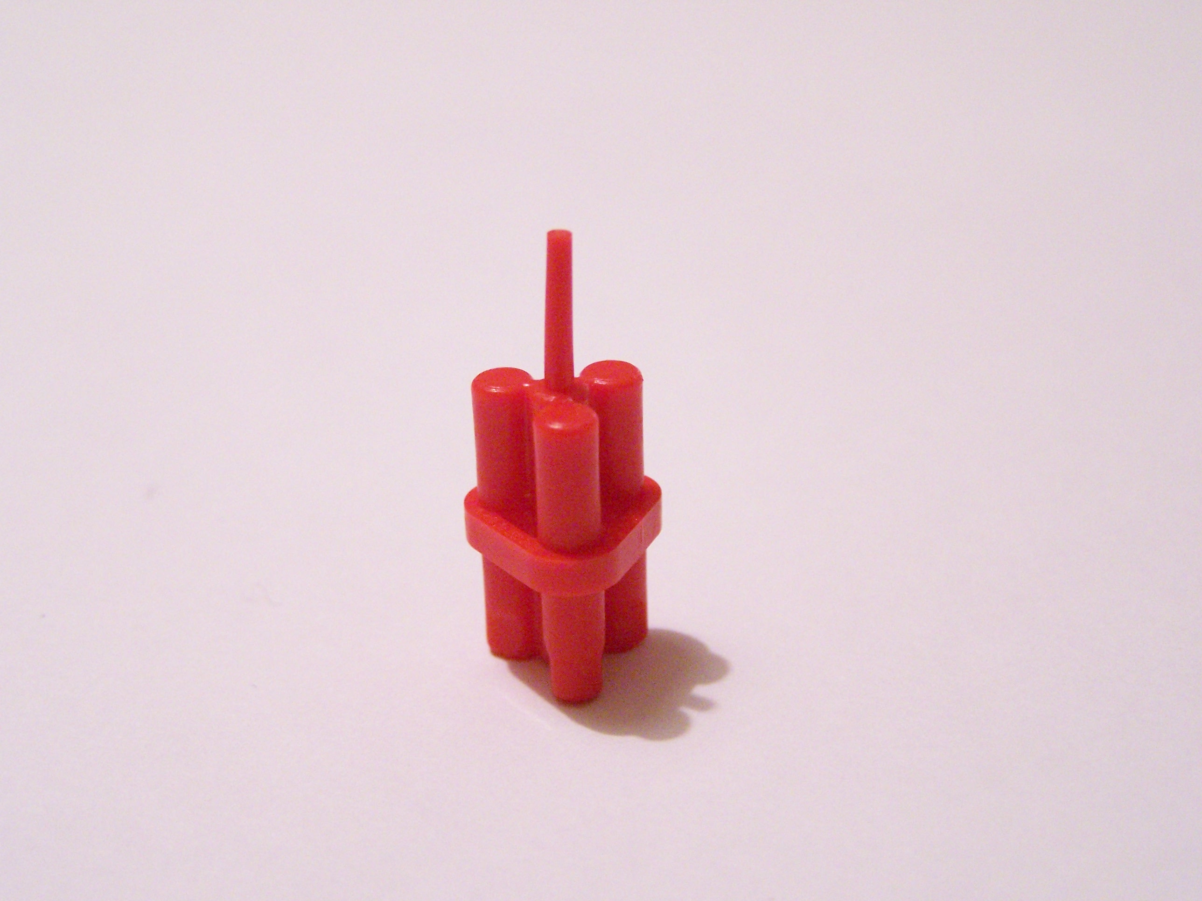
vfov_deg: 22.9
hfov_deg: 30.3
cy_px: 450
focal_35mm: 64
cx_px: 601
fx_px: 2222
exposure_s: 1/20
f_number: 3.2
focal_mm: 10.7
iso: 400
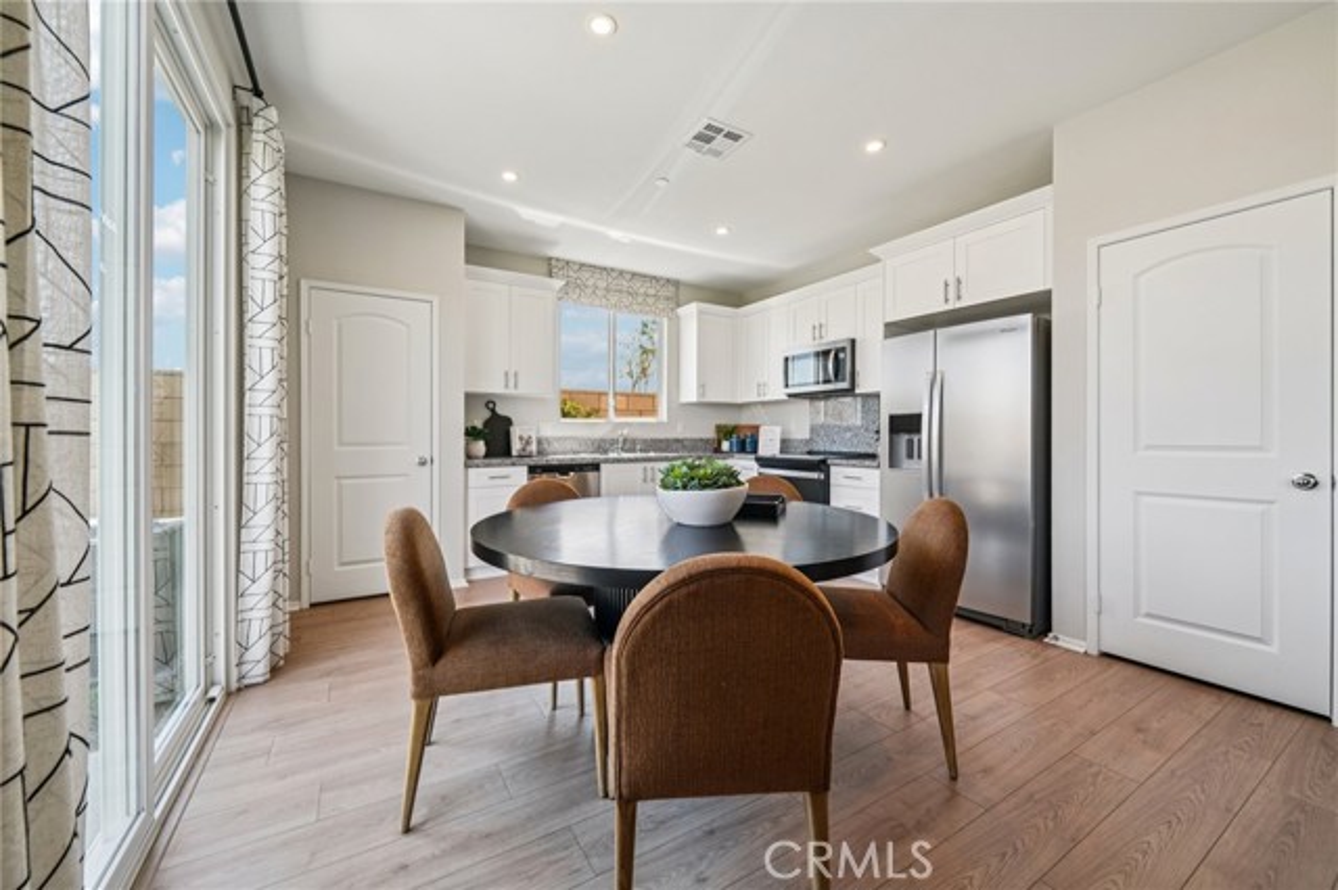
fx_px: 483
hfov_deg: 108.4
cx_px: 669
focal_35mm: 13
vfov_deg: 85.4
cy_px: 445
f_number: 8
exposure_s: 1/30
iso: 200
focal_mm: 13
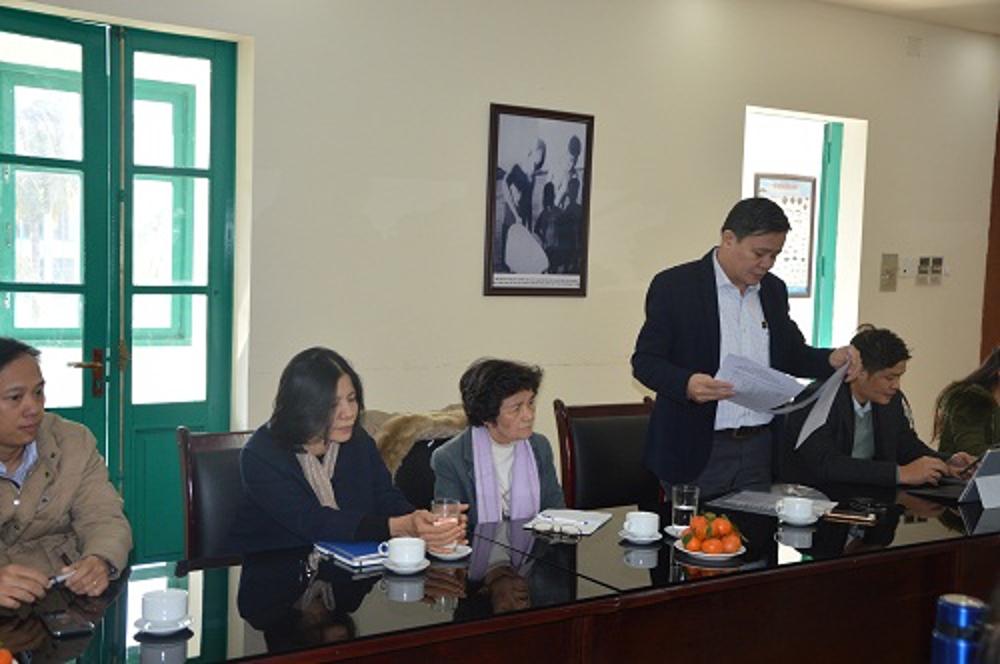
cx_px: 500
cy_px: 332
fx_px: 1165
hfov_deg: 46.5
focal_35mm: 42
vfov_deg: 31.8
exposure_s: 1/80
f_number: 4
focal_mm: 28
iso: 400
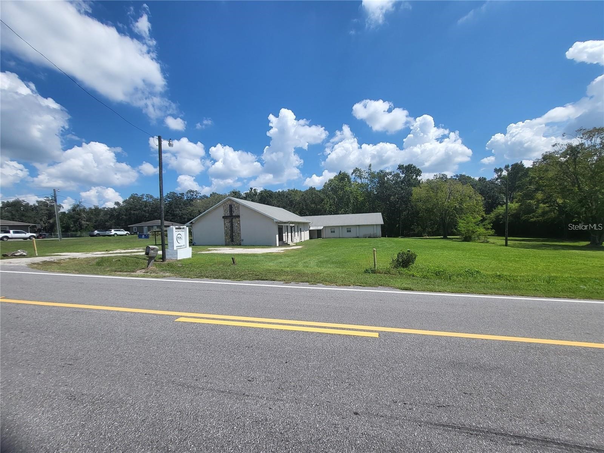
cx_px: 302
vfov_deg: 89.9
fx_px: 227
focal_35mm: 13
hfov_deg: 106.2
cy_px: 226
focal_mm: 1.74
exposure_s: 1/1576
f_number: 2.2
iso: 32
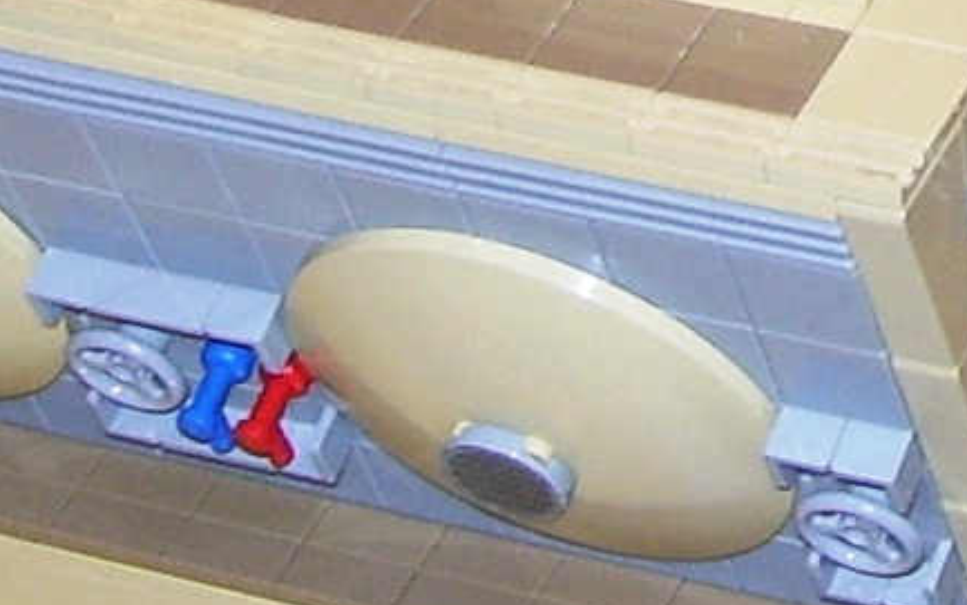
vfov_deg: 6.3
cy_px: -580
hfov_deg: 10.1
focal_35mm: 203
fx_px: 5352
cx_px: 1356
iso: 80
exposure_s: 1/60
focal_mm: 6
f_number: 2.7
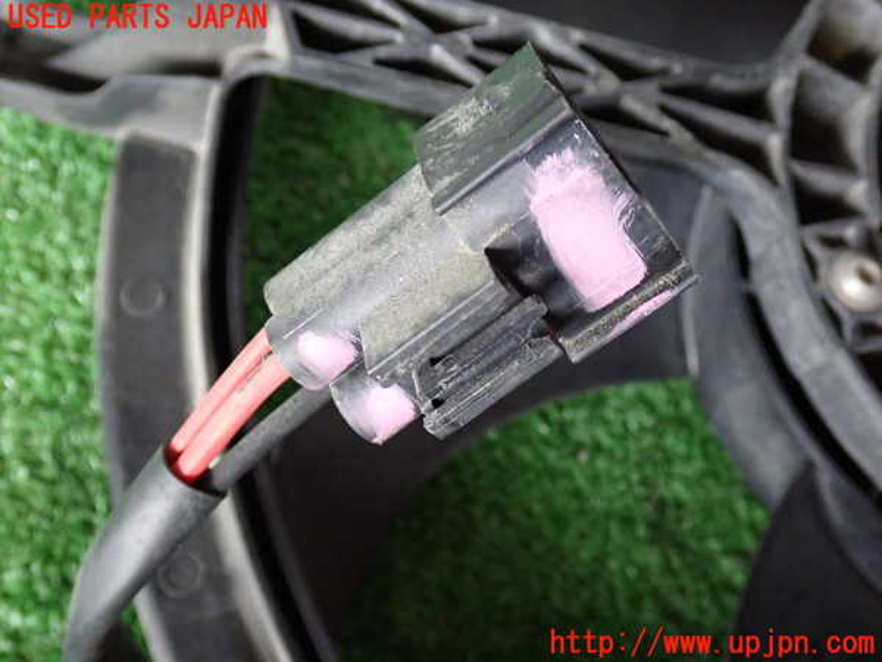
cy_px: 331
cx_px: 441
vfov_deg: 35.1
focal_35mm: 41
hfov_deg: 45.8
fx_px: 1045
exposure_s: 1/40
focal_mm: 7.31
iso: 800
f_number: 2.8
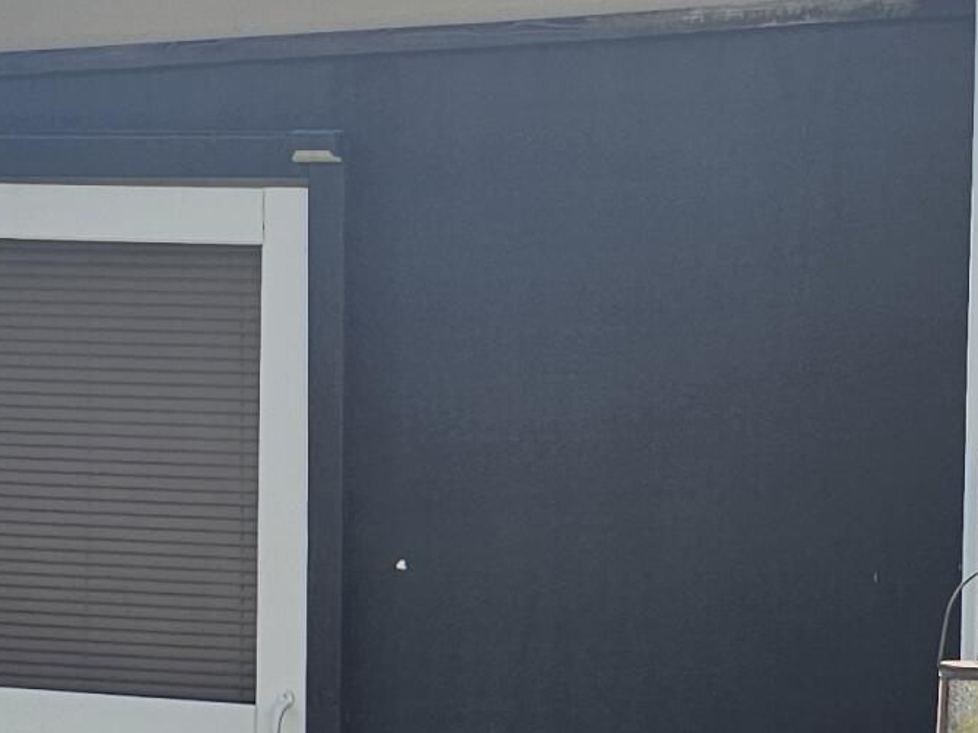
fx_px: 2909
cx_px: 794
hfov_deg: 18.9
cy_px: 742
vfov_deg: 14.1
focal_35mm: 103
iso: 20
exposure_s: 1/1429
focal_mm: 6.3
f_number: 1.7
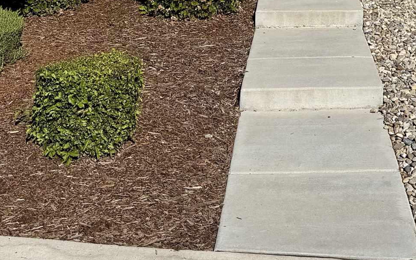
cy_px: -219
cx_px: 384
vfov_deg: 14.1
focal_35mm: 81
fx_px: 918
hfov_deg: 24.7
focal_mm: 6.76
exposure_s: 1/9091
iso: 80
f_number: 1.78
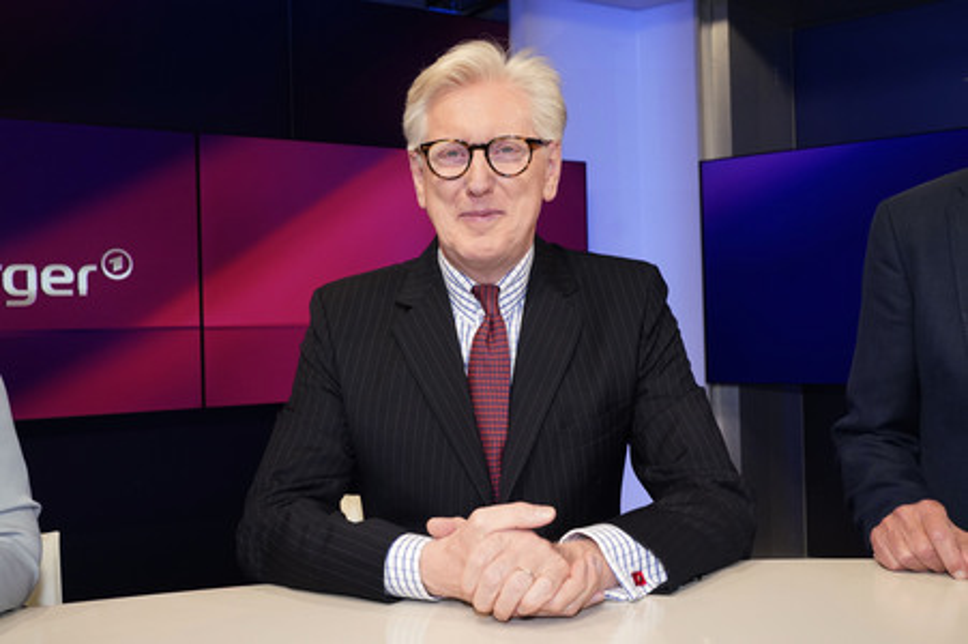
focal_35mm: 33
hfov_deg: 57.3
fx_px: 887
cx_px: 484
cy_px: 322
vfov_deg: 39.9
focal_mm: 33
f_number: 5.6
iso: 2000
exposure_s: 1/125
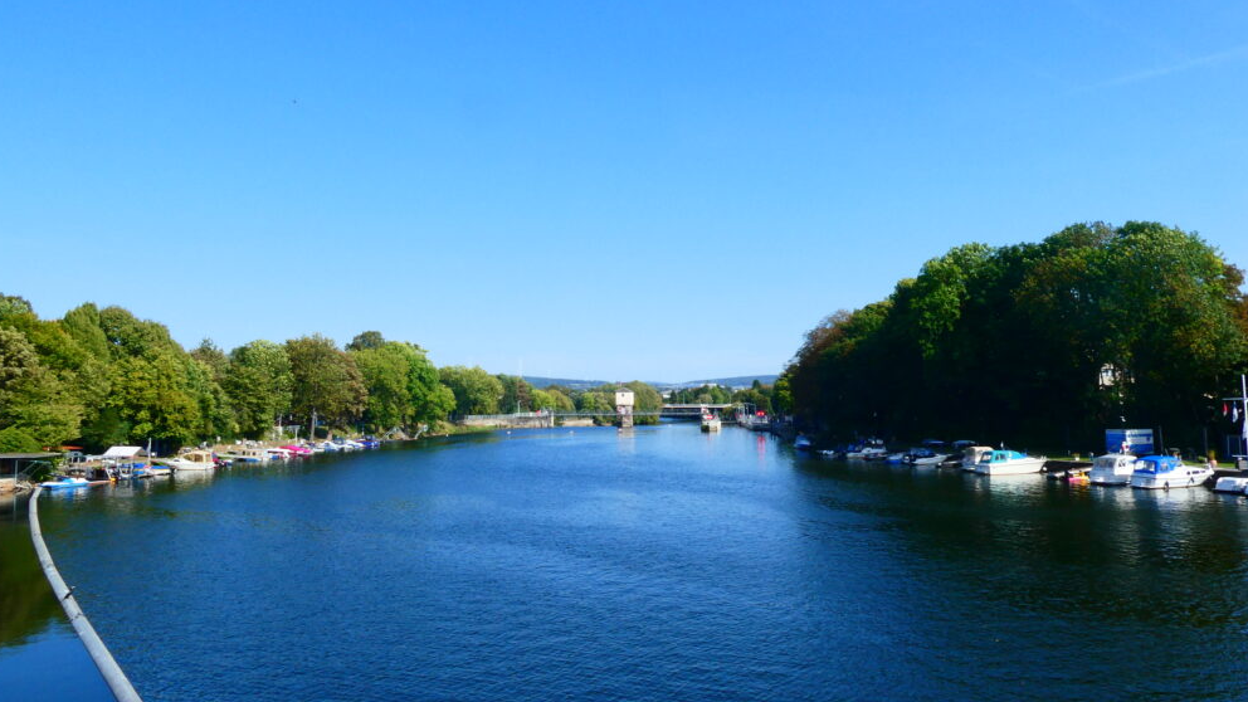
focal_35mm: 27
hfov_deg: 69.8
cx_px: 606
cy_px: 350
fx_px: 893
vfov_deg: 42.9
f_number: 6.3
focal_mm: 4.3
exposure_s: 1/250
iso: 80
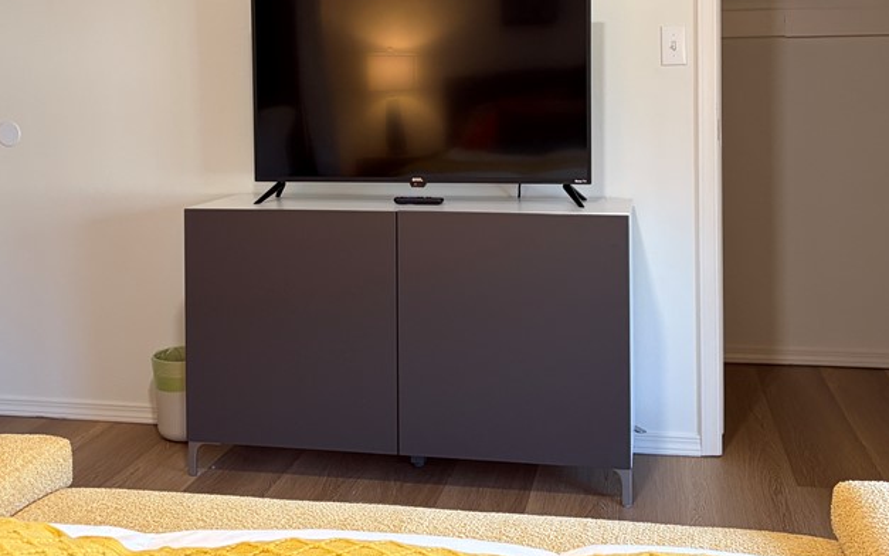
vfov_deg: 28.0
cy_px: 113
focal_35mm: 45
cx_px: 408
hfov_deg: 44.3
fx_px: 1090
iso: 160
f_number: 1.6
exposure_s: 1/60
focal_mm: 5.96
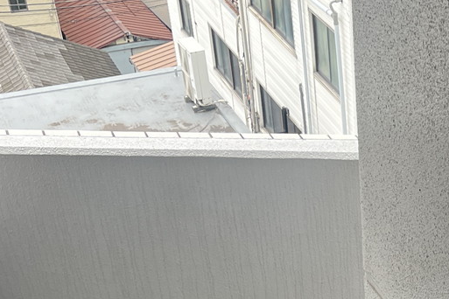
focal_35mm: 85
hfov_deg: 22.9
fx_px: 1060
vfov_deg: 15.2
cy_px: 402
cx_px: 453
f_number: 1.6
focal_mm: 5.1
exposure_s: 1/121
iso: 125
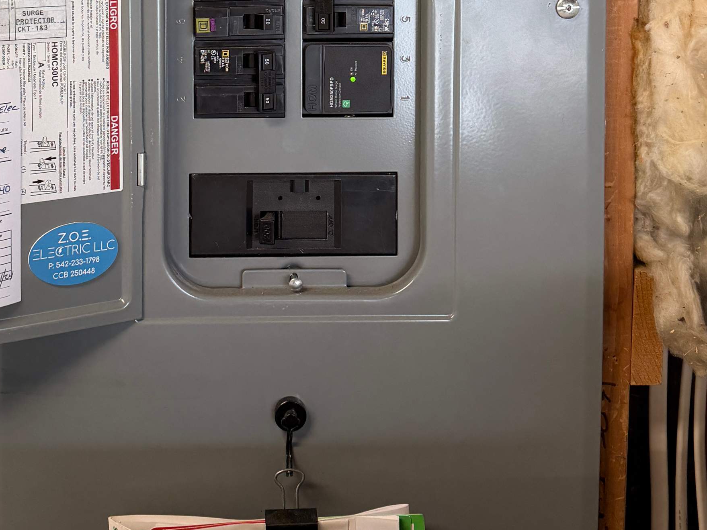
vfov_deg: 25.1
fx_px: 1124
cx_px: 261
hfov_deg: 34.7
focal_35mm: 55
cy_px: -20
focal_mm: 6.76
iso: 160
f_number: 1.78
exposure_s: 1/120
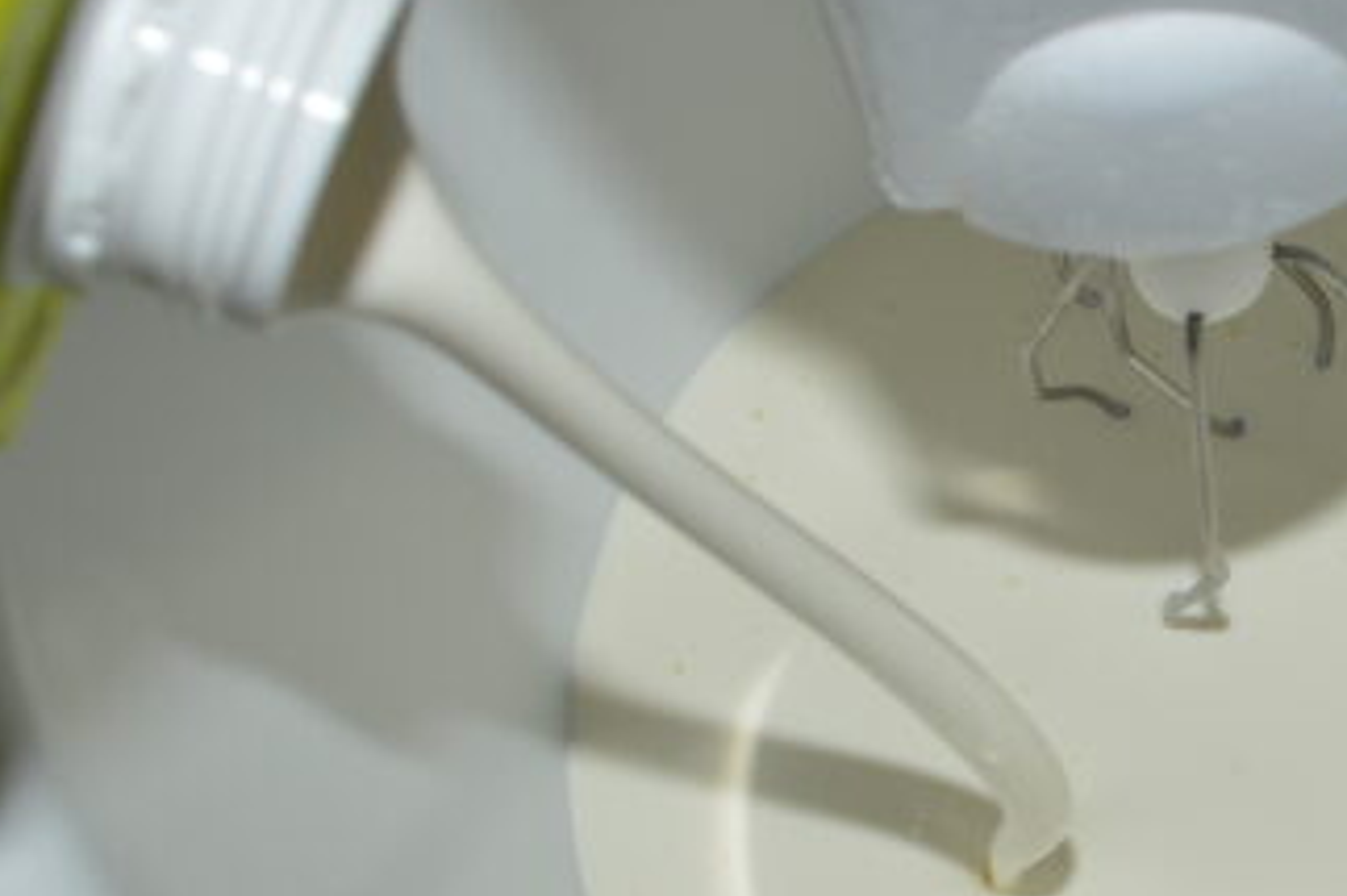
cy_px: 511
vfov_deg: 20.9
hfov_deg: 29.8
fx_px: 2431
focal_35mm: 65
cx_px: 1189
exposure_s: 1/60
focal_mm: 20
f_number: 8
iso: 100
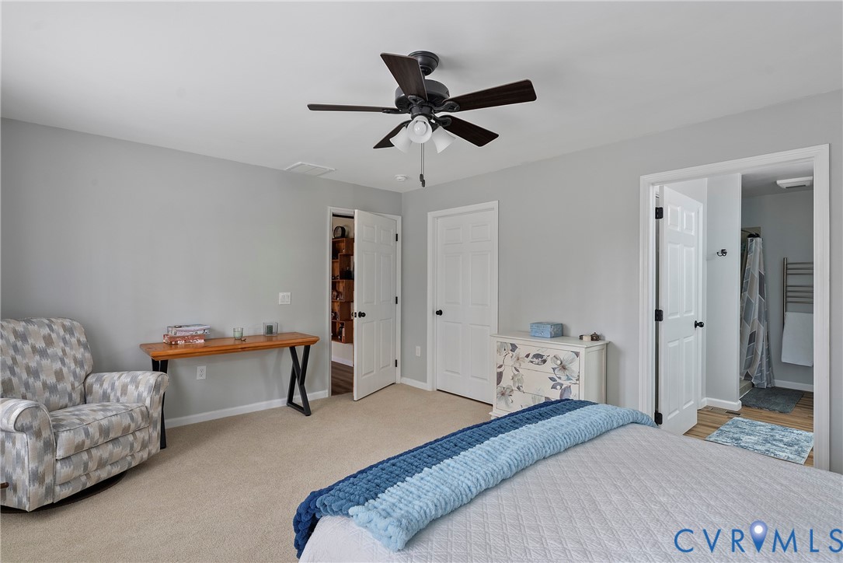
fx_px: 422
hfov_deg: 90.0
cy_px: 282
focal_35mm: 18
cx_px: 422
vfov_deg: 67.4
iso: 800
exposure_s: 1
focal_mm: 18
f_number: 8
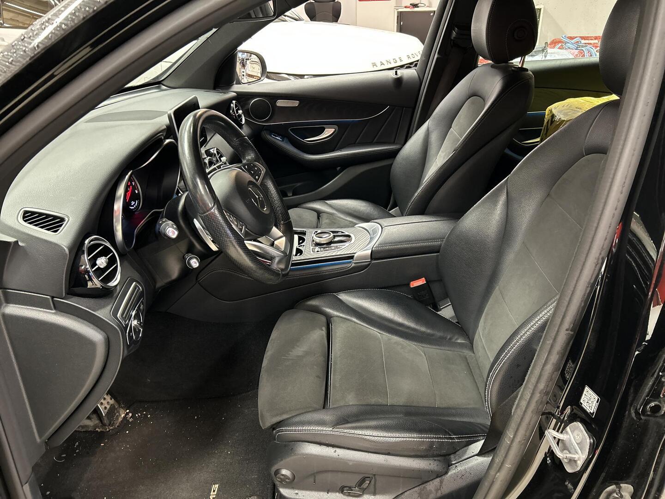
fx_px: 499
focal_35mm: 26
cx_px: 332
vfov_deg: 53.1
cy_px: 250
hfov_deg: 67.3
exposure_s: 1/33
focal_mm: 5.7
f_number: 1.5
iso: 400
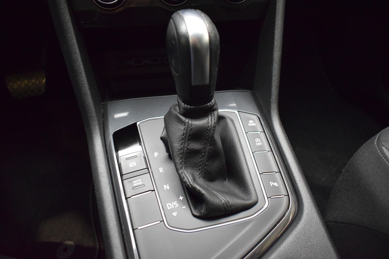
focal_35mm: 27
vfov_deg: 47.9
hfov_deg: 67.4
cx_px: 194
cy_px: 130
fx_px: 292
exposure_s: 1/60
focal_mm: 18
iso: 6400
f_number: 3.5
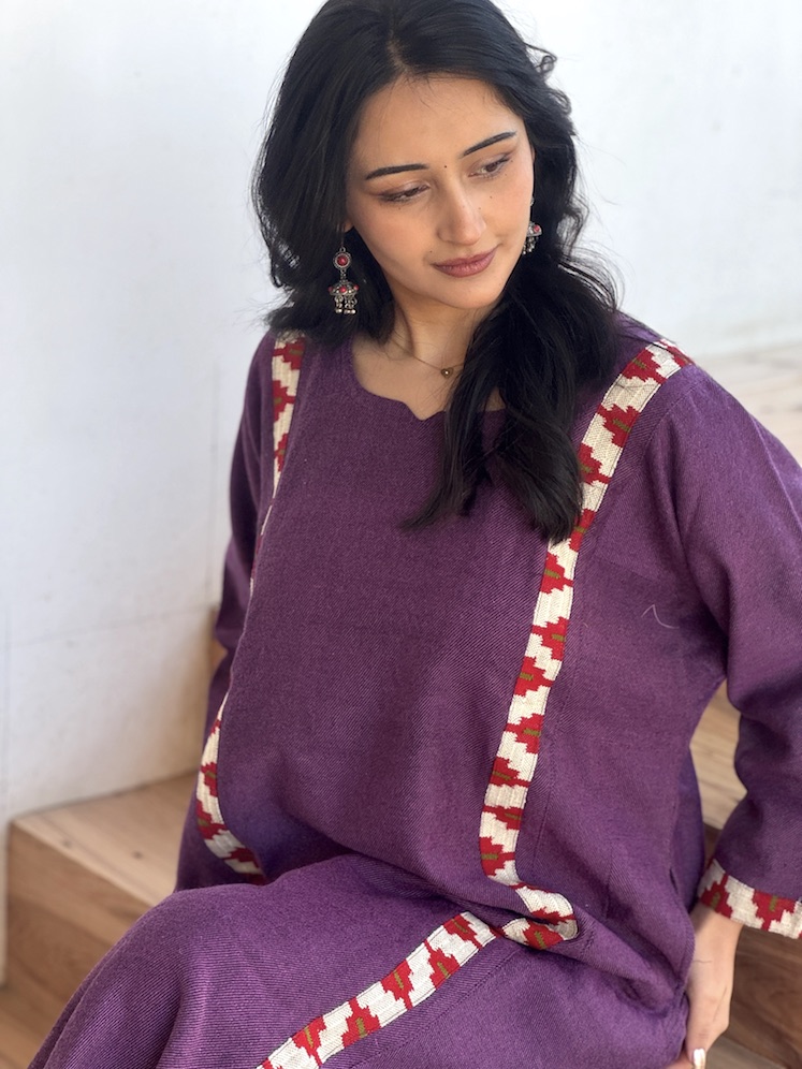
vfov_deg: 25.3
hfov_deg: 19.1
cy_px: 534
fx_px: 2379
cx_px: 401
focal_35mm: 77
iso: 80
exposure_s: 1/99
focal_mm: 9
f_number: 2.8
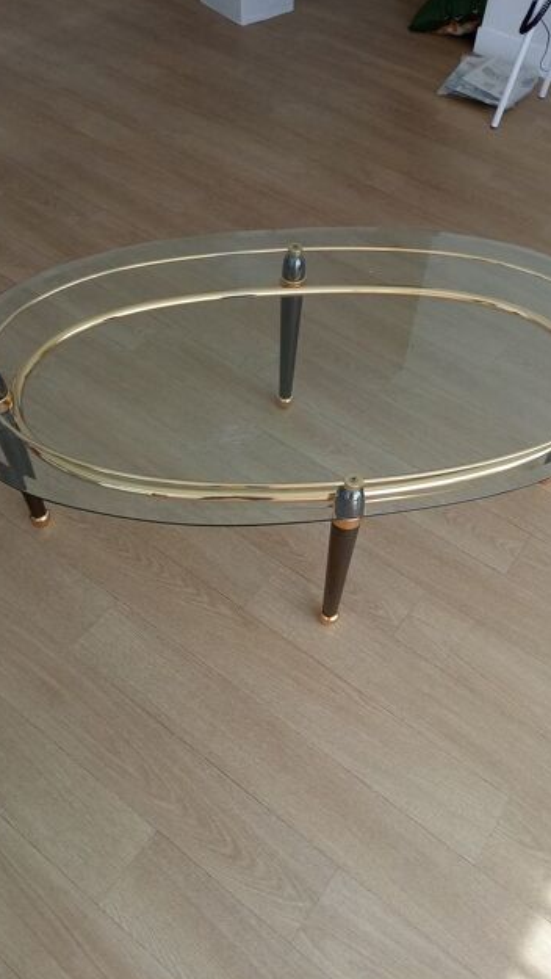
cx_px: 307
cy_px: 490
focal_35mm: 29
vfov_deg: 66.1
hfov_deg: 40.2
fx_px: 753
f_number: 1.8
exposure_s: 1/175
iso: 104
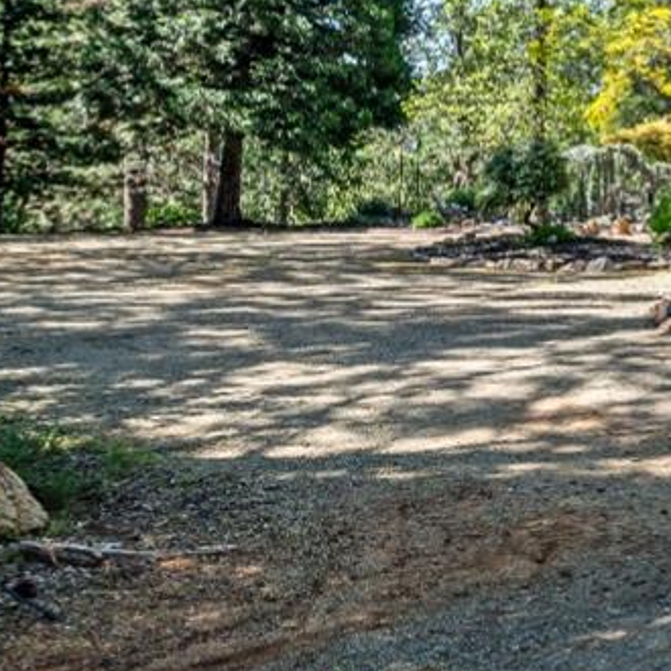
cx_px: 1106
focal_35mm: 60
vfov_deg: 28.0
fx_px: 1314
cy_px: 120
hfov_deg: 21.8
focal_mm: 15.5
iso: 200
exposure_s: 1/200
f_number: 8
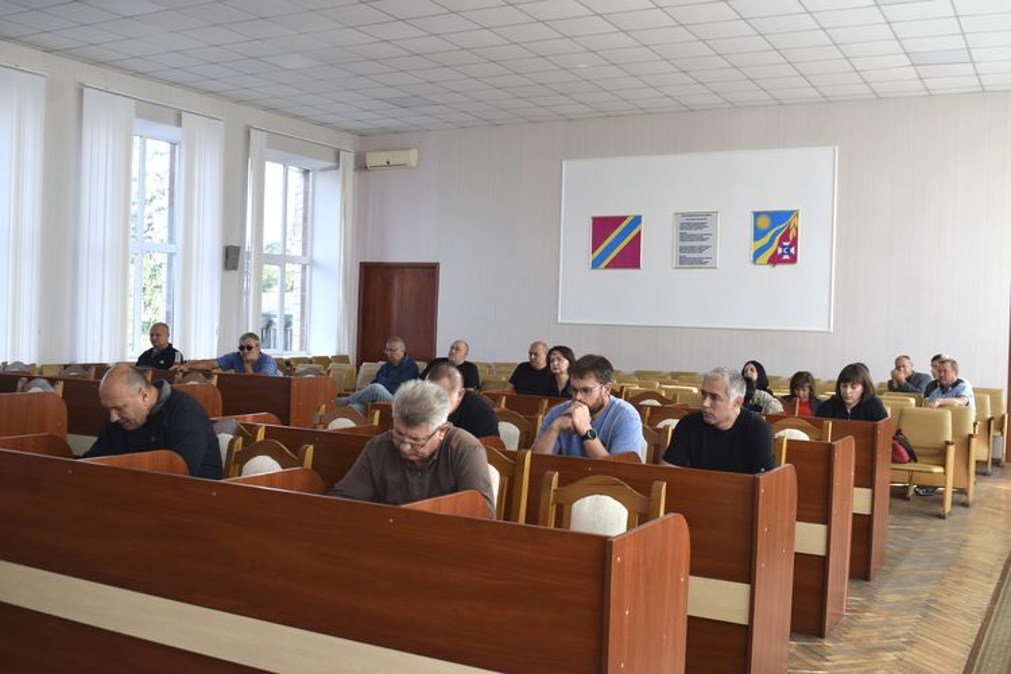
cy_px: 337
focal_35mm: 36
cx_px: 506
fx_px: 1011
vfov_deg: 36.9
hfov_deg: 53.1
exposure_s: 1/160
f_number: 6.3
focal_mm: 24
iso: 400
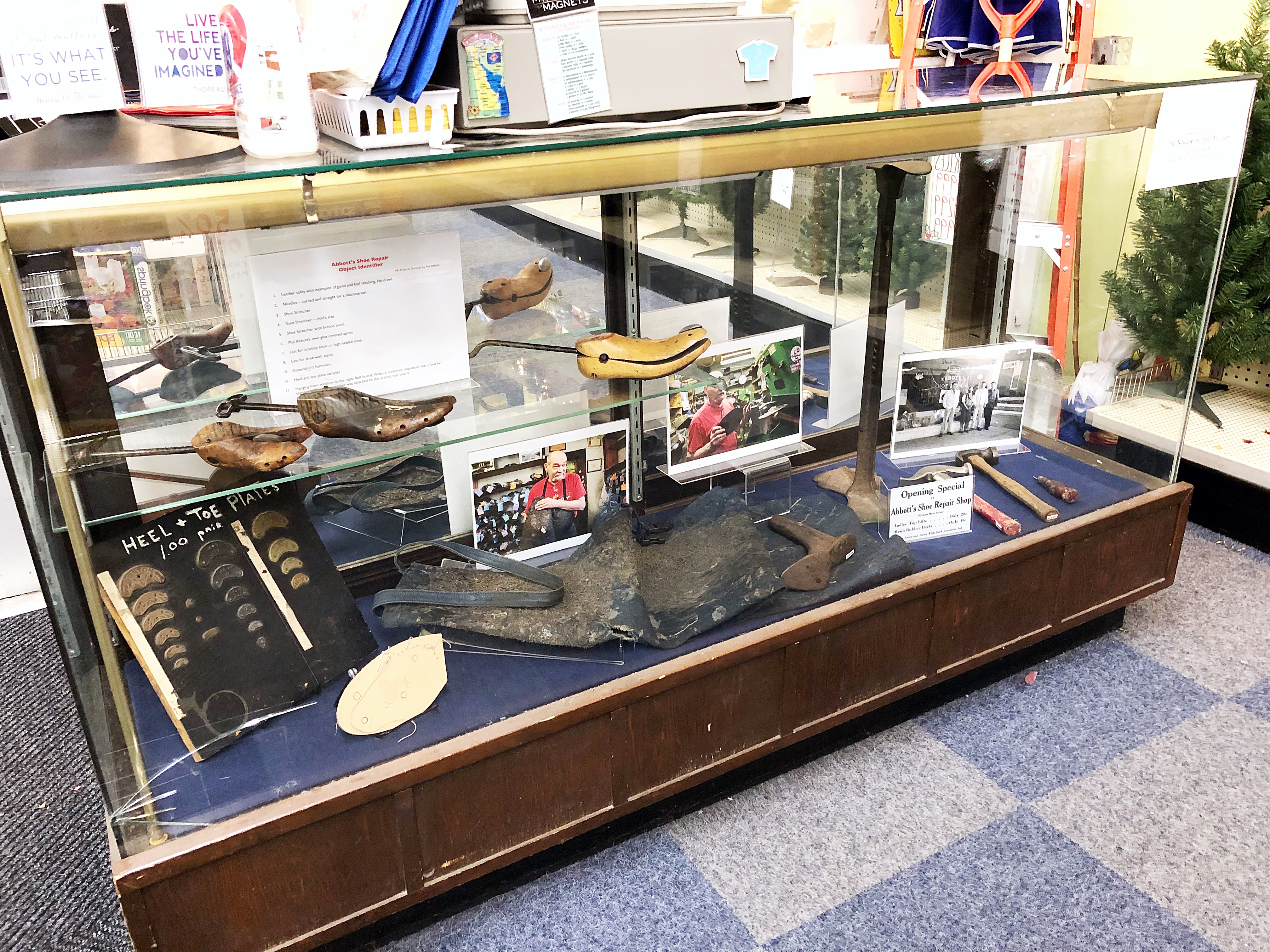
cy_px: 476
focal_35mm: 28
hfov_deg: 63.4
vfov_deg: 49.7
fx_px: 1027
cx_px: 635
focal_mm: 4
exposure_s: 1/9
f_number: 1.8
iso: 100
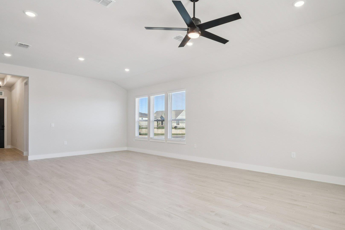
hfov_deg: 86.5
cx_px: 195
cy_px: 118
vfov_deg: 64.5
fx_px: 182
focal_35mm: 19
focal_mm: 10
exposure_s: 1/60
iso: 400
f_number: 8
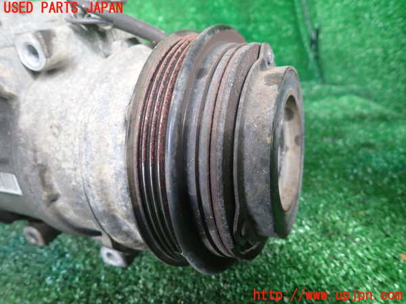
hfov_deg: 69.4
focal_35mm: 25
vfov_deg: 54.9
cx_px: 203
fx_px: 293
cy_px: 152
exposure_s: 1/50
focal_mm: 4.5
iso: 200
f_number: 2
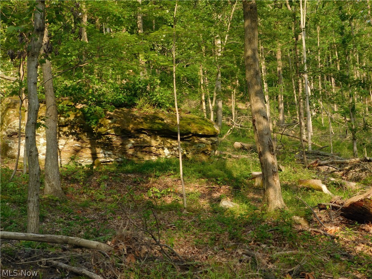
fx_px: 634
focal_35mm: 59
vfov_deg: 24.8
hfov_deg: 32.7
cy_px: 140
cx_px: 186
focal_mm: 10.4
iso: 125
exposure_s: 1/250
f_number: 4
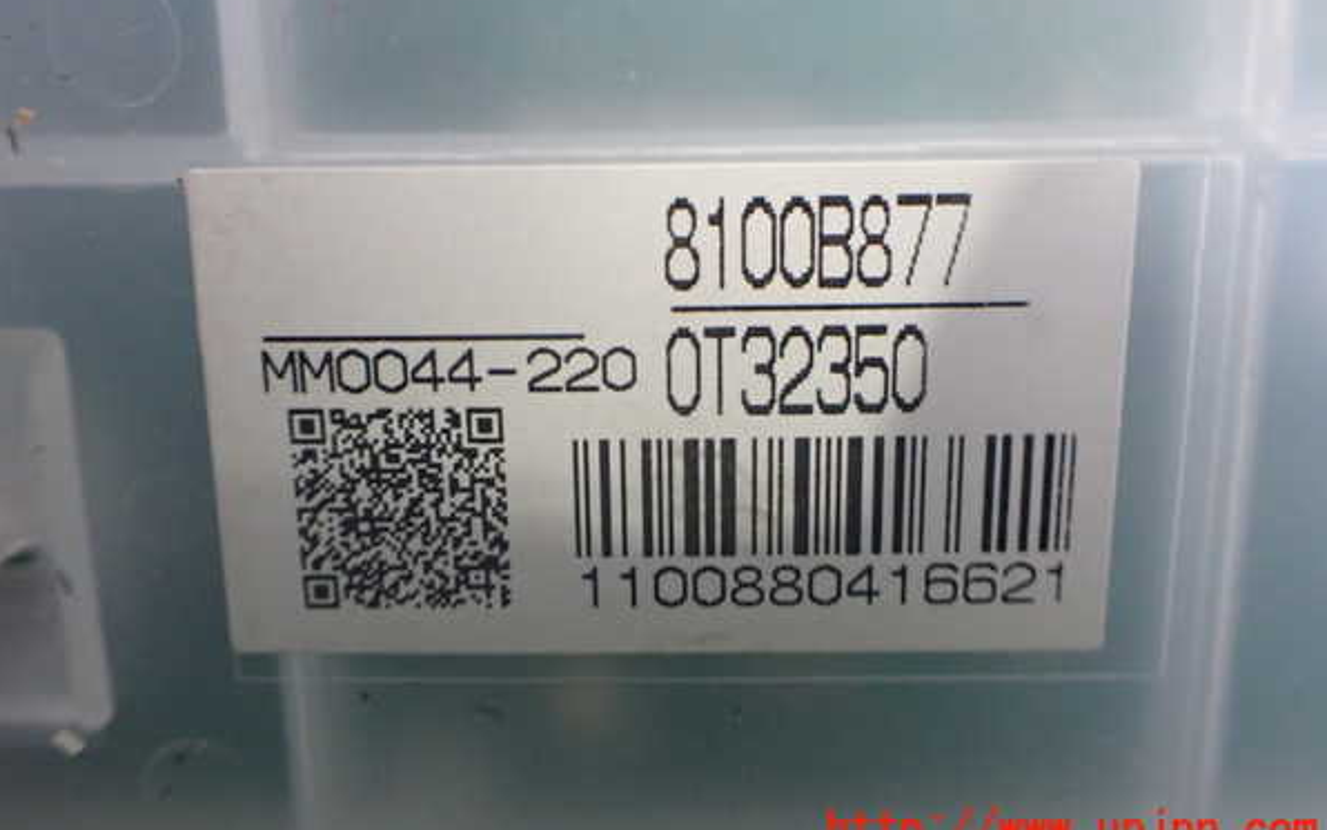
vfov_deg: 39.4
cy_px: 358
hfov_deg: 59.6
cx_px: 661
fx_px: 1158
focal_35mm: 32
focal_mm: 5.4
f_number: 2.3
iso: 800
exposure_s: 1/60
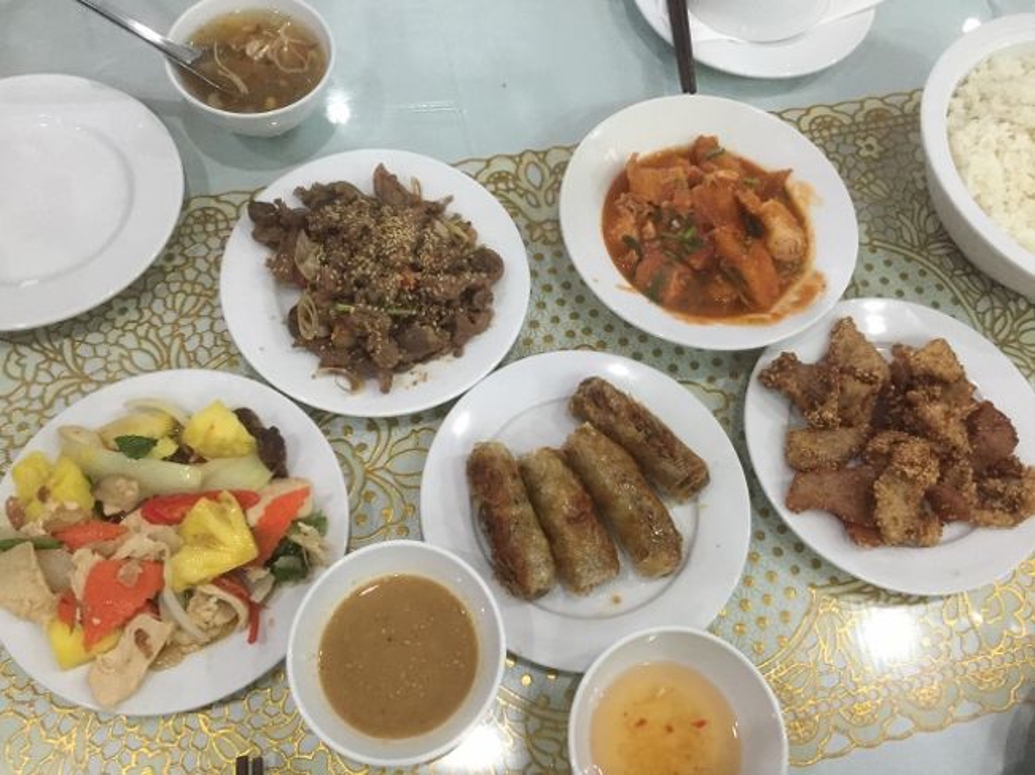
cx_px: 518
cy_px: 388
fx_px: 867
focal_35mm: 29
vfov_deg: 48.2
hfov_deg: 61.7
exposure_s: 1/25
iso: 250
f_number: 2.2
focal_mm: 4.15
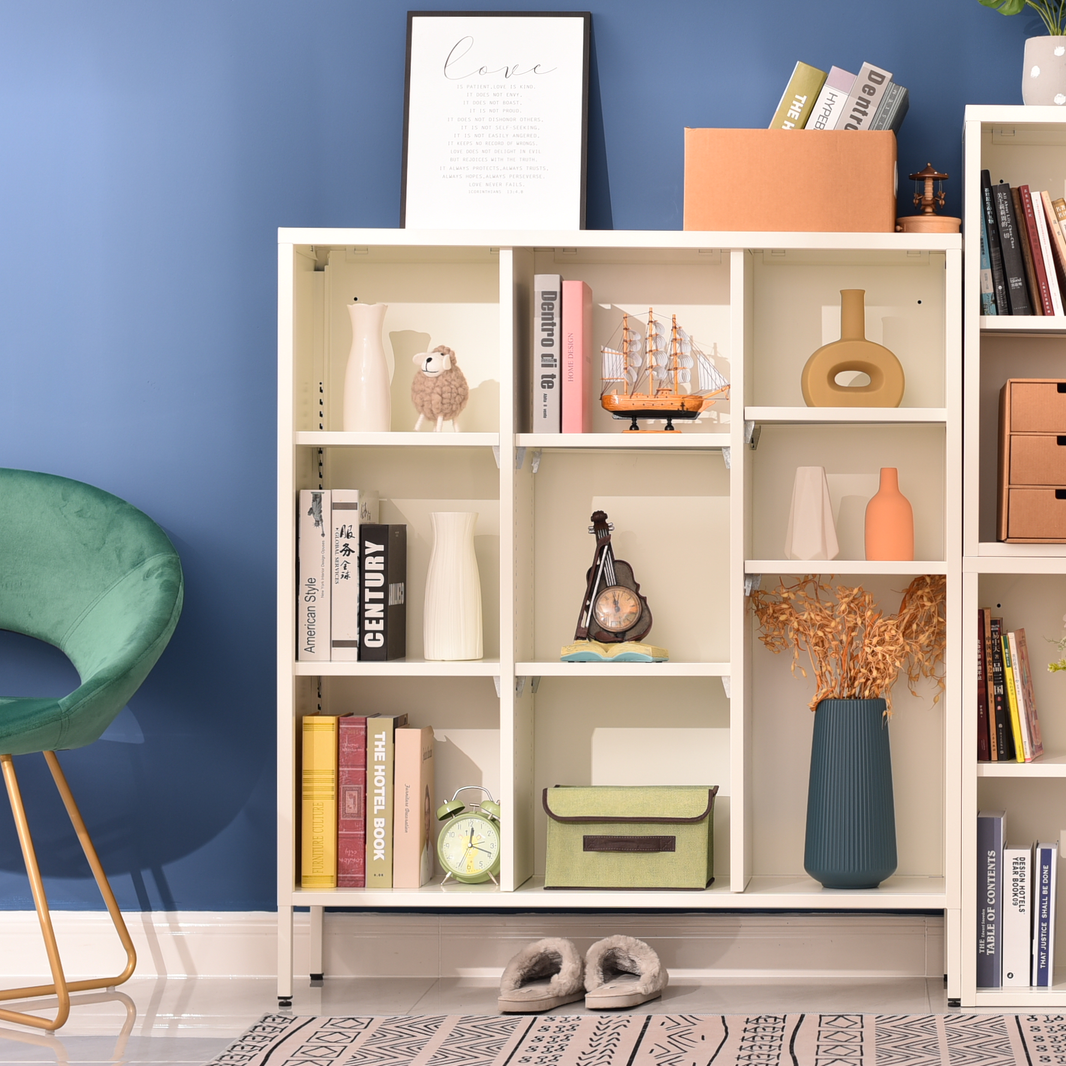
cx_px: 969
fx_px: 3066
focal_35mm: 88
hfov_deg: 19.4
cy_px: 549
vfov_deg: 19.7
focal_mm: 50
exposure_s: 1/180
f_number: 4
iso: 100
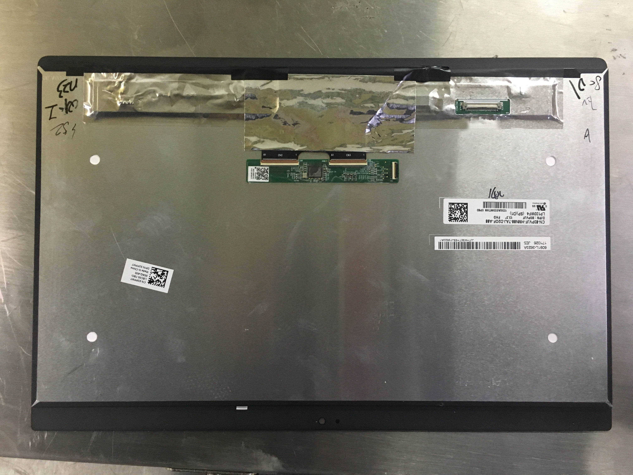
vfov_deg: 48.2
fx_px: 530
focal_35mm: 29
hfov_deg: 61.7
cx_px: 316
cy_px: 238
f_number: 2.2
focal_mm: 4.15
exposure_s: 1/33
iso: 250
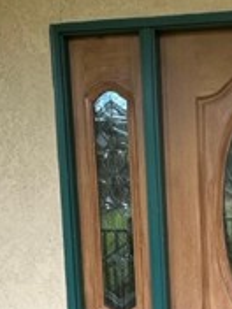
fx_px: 456
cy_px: 221
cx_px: 246
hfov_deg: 26.6
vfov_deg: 36.8
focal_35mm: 51
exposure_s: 1/99
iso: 100
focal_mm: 2.22
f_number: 2.2
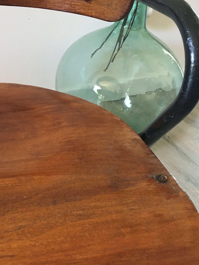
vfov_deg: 43.8
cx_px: 64
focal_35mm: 43
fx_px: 330
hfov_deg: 33.3
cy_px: 124
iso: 250
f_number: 2.2
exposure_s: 1/33
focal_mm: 4.15
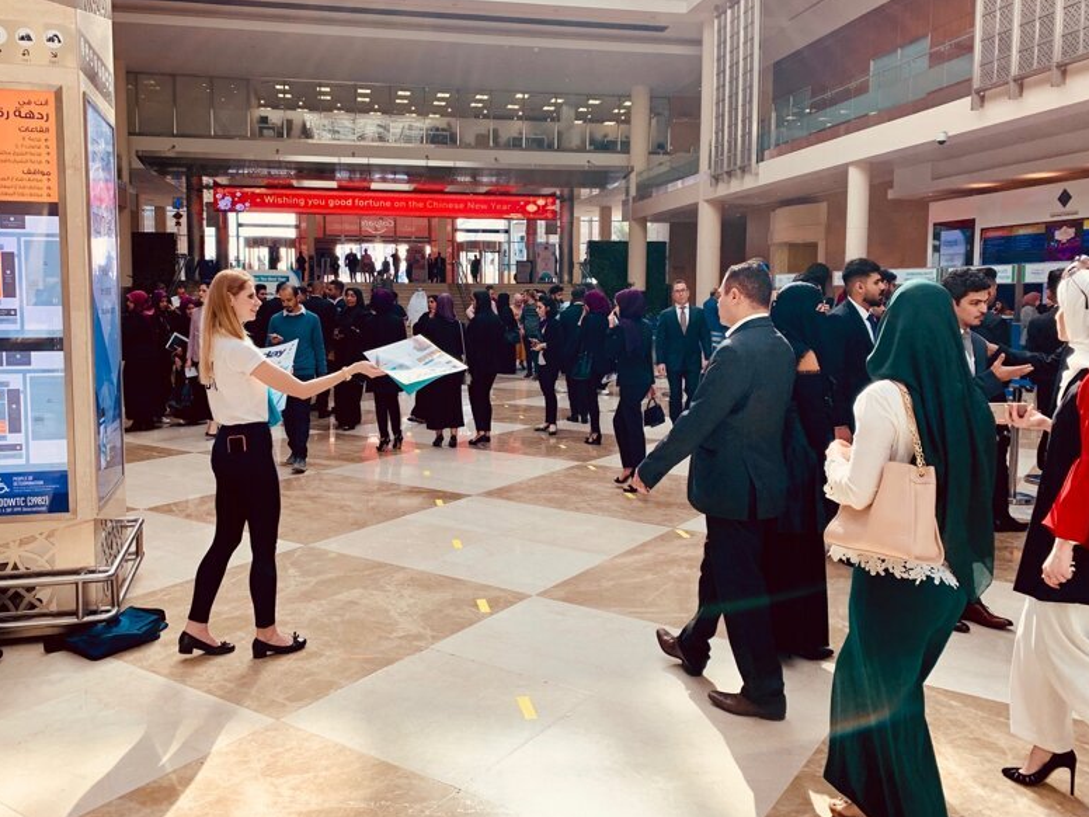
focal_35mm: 29
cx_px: 532
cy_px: 380
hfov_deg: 61.7
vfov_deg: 48.2
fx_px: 912
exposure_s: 1/122
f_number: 1.8
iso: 25
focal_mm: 4.25
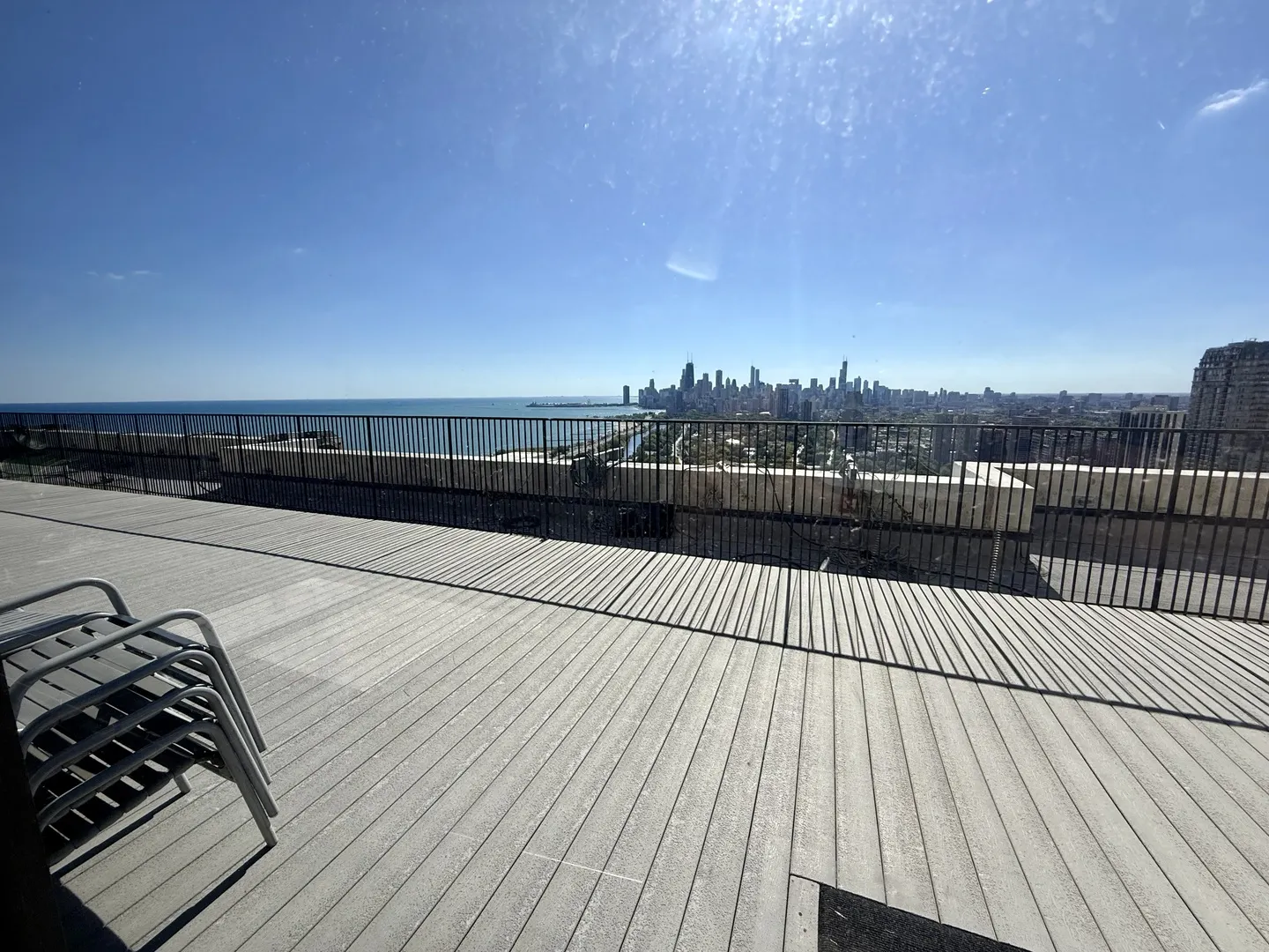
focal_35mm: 14
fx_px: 513
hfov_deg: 102.1
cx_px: 634
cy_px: 476
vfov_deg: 85.7
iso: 50
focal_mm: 2.22
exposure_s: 1/1656
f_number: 2.2
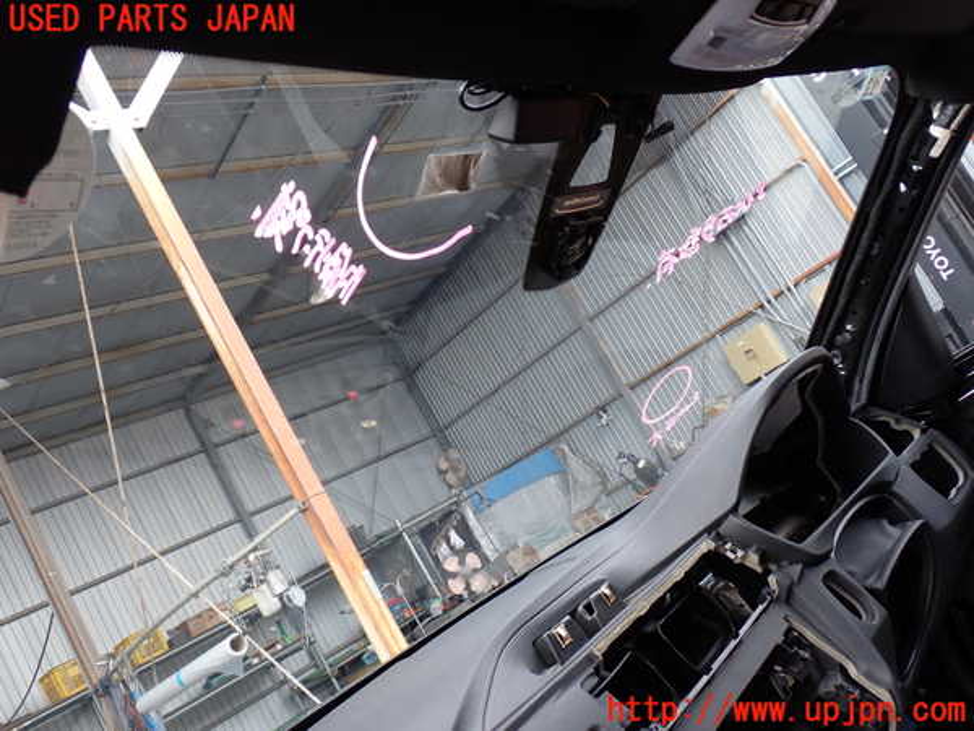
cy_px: 366
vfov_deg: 44.2
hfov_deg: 56.8
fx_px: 900
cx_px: 487
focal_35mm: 32
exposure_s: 1/80
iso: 100
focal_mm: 5.79
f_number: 3.2
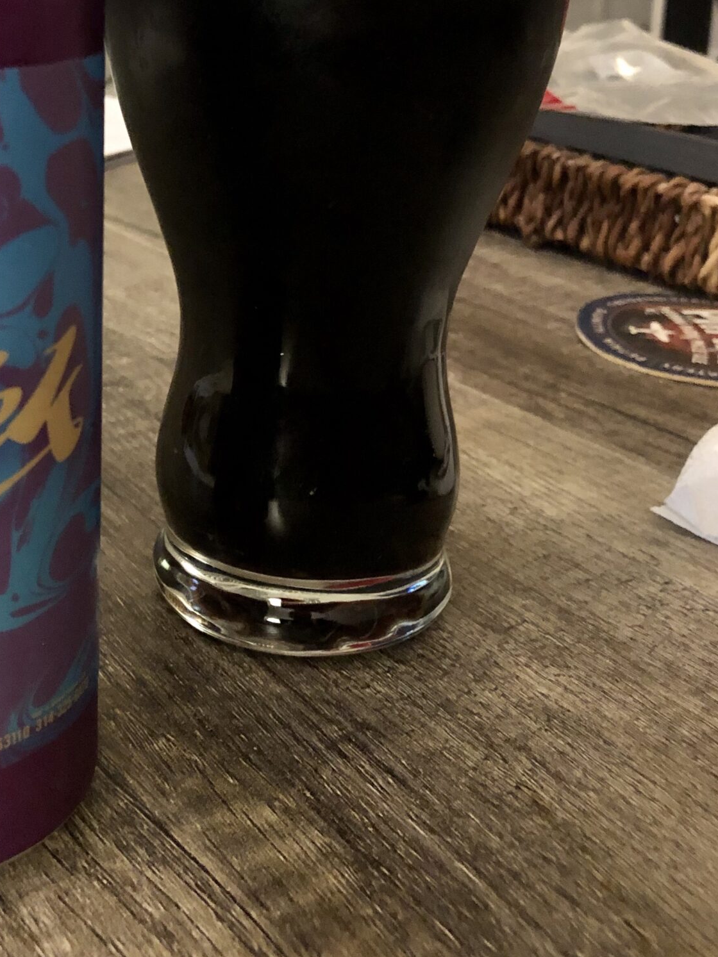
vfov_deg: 38.9
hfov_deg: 29.5
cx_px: 135
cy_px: 276
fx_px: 1327
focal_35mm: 48
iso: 125
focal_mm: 3.99
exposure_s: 1/4
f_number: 1.8
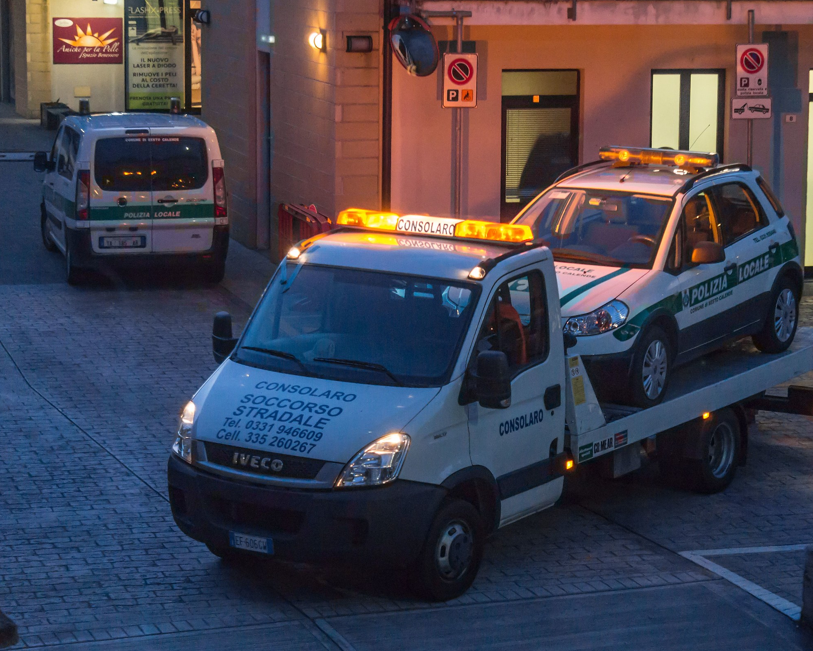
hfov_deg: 20.5
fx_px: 2251
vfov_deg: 16.4
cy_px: 326
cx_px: 431
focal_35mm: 94
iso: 3200
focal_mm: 55
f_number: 4.5
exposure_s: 1/20
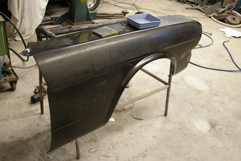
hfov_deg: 51.3
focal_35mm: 38
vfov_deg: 35.5
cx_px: 120
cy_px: 80
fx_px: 251
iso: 400
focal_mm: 25
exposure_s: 1/30
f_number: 4
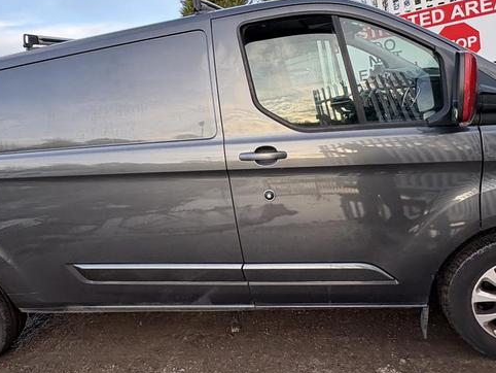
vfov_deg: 52.5
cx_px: 249
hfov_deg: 67.3
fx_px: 373
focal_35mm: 26
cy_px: 137
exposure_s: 1/162
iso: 40
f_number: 2.2
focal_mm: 2.22
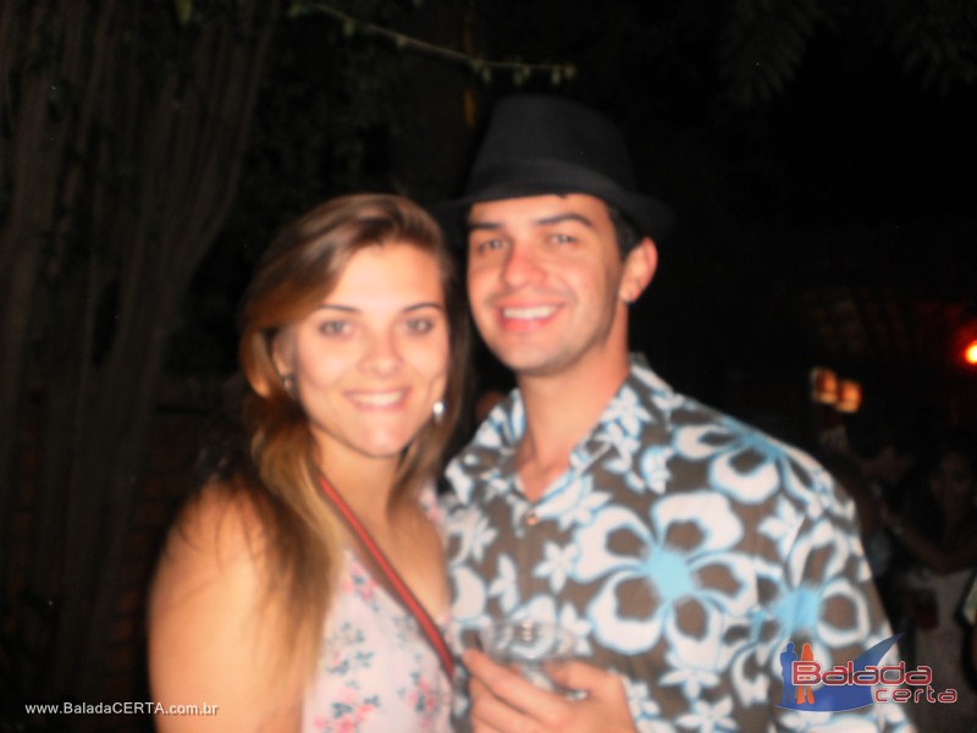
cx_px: 488
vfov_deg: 39.7
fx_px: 1016
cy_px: 366
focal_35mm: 36
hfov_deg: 51.4
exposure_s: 1/30
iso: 125
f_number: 3.1
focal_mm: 6.3
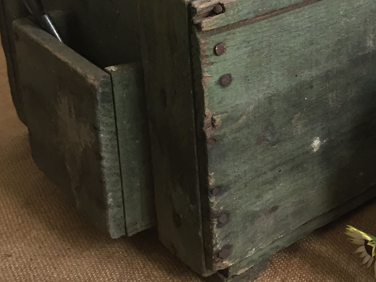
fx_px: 695
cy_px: 45
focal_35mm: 64
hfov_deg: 28.7
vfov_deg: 22.5
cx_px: 362
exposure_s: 1/33
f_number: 2.2
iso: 100
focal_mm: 4.15
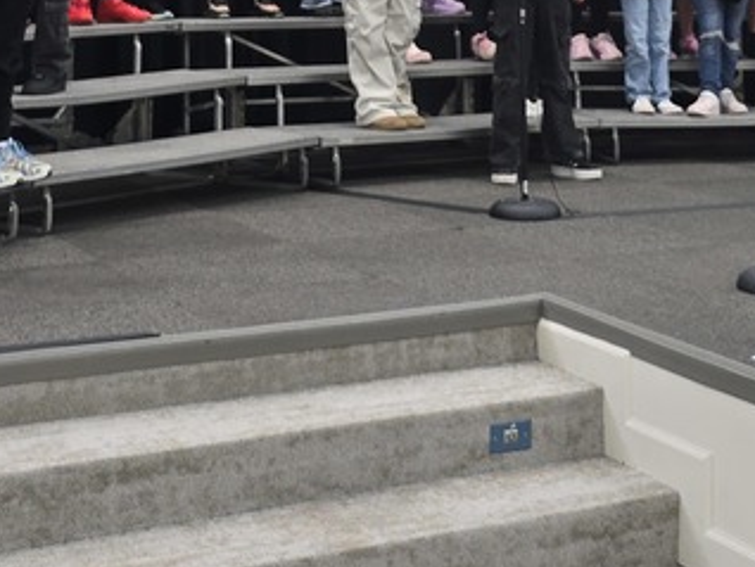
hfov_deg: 26.3
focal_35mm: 74
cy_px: -168
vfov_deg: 18.5
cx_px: 368
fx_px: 1615
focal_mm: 6.3
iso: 100
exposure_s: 1/30
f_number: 1.7
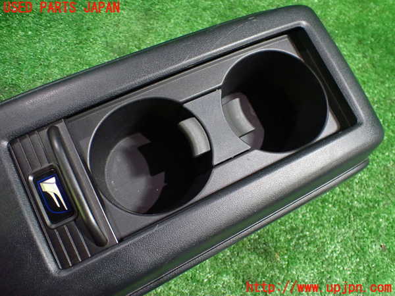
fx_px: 342
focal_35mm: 30
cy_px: 148
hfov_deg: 60.0
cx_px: 198
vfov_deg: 46.8
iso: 800
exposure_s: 1/50
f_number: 2.3
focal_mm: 5.4
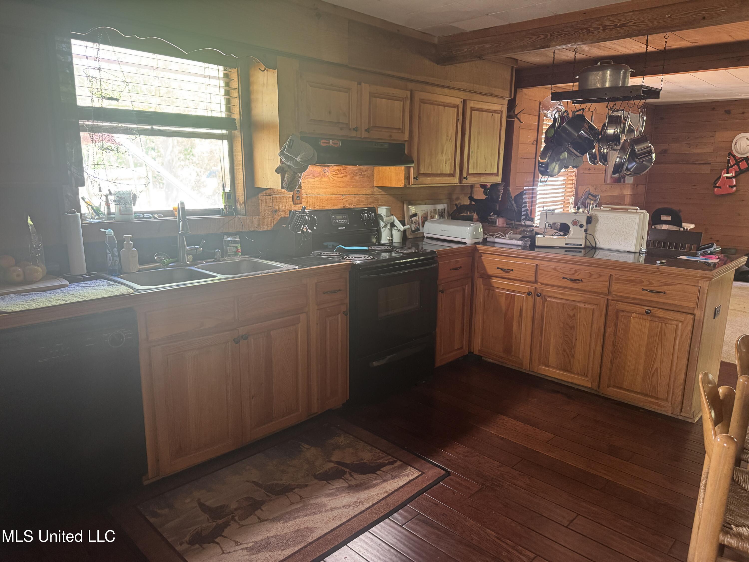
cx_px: 374
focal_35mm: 24
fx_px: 519
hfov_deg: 71.6
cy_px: 281
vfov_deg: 56.8
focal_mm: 6.76
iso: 500
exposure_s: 1/60
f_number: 1.78
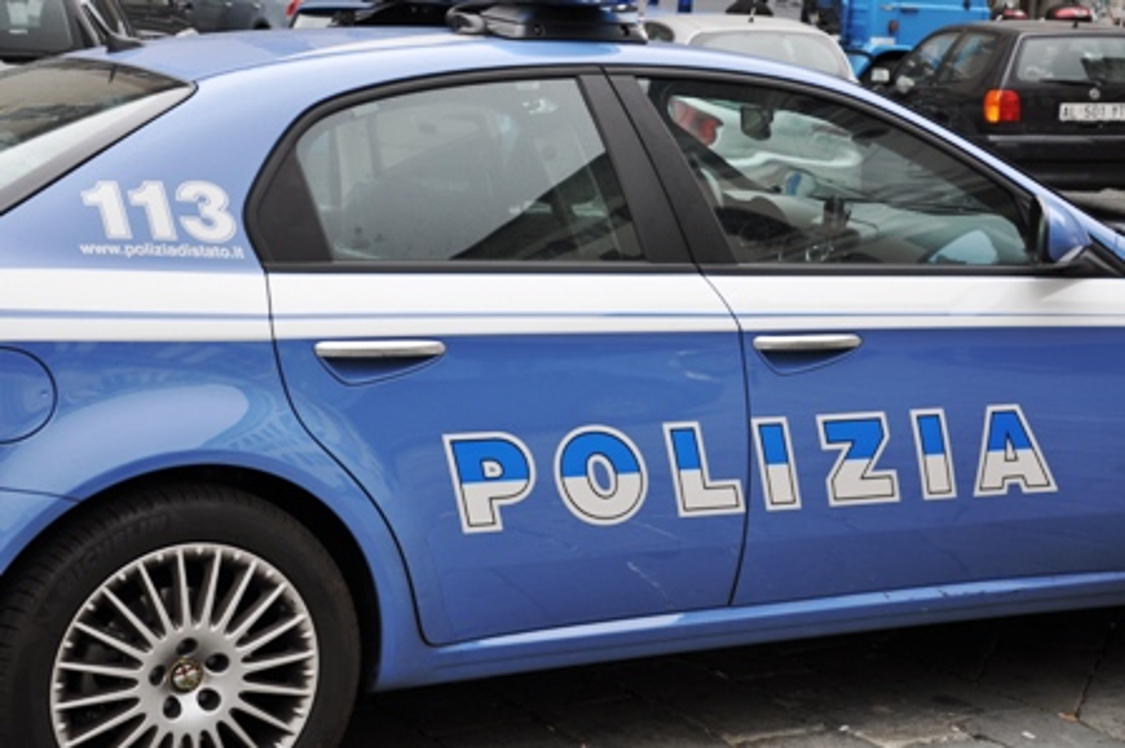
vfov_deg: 17.5
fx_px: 2436
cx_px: 562
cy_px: 374
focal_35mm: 78
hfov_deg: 26.0
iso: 220
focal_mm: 52
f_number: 5.6
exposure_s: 1/125
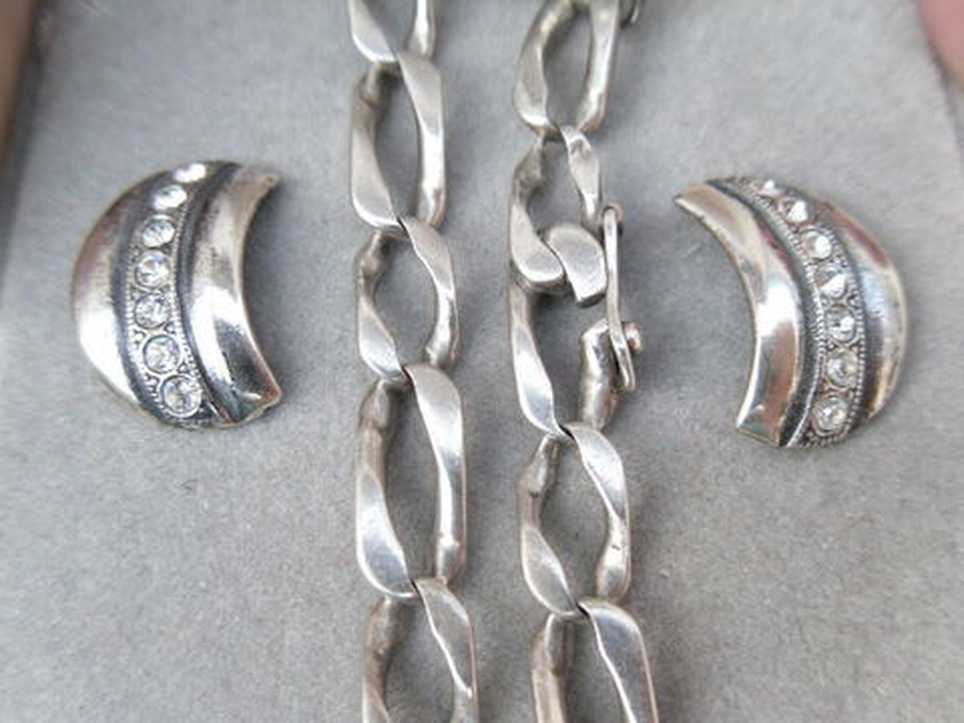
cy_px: 362
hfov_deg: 52.6
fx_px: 975
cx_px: 482
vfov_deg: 40.7
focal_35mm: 35
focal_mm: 6.3
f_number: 3.5
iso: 100
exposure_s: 1/90
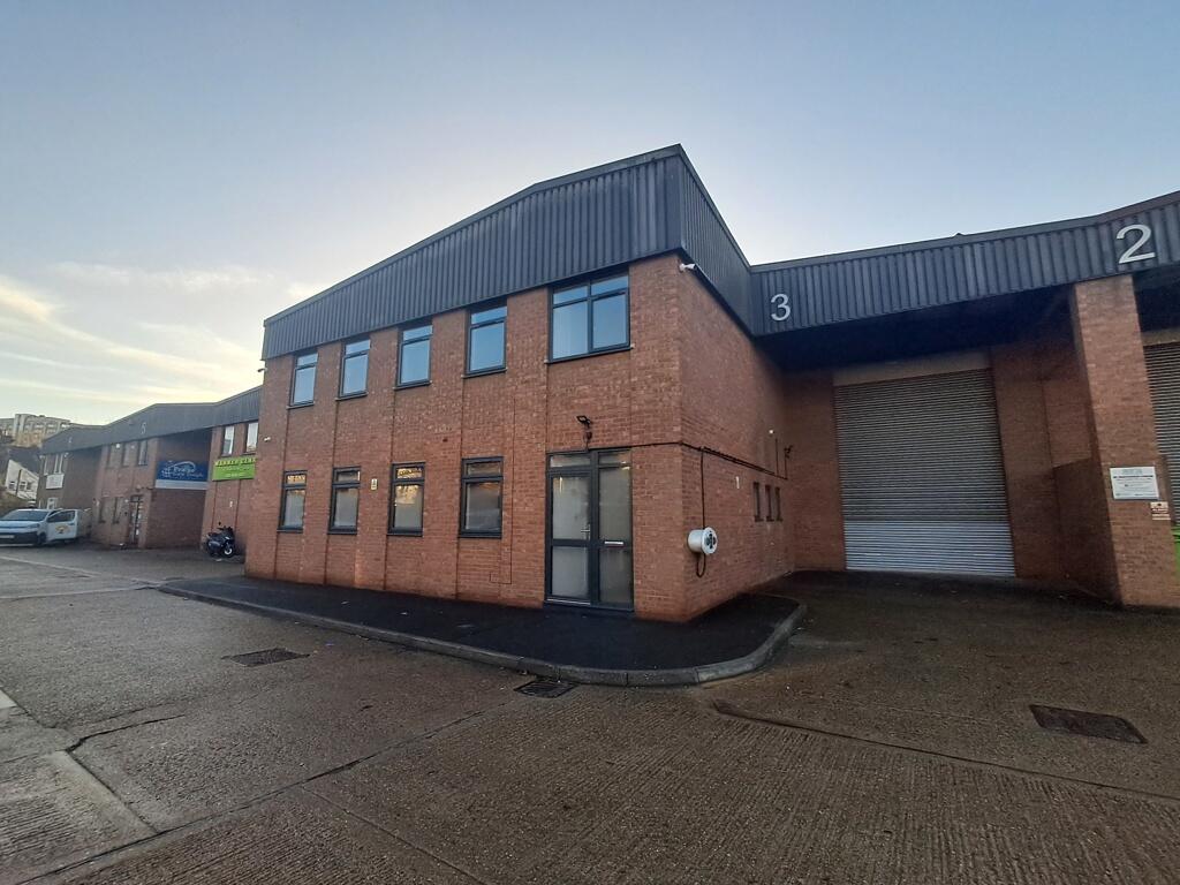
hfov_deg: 94.5
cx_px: 590
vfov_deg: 78.1
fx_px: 545
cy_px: 442
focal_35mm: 16
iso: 40
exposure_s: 1/532
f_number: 2.2
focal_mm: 1.64
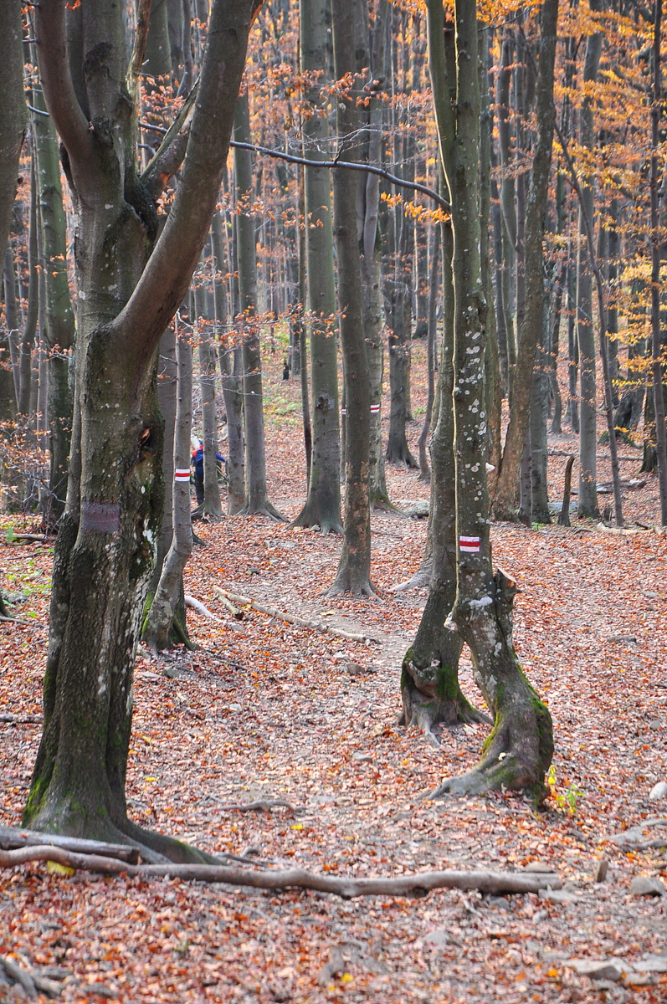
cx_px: 334
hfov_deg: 11.4
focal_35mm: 120
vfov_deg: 17.1
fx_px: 3343
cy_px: 502
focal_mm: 80
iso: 400
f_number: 5.3
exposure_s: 1/15
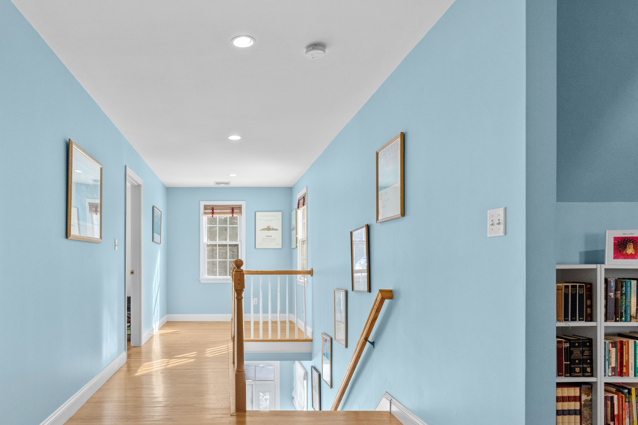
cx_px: 231
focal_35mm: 24
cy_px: 259
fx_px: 424
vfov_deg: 52.8
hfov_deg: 72.4
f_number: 11
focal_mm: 17.7
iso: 1600
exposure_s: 1/15
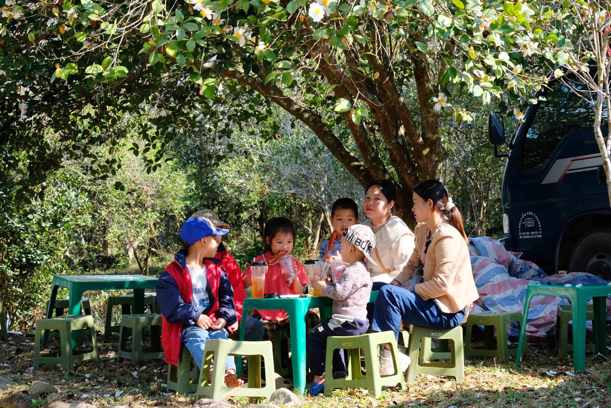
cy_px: 204
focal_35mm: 75
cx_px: 306
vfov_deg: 18.2
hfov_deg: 27.0
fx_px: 1273
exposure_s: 1/150
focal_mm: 50
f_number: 8
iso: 400
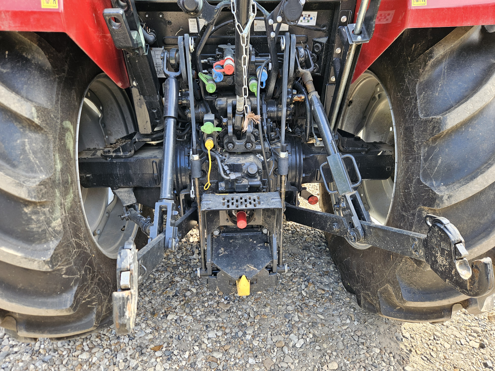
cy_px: 186
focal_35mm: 23
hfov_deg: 73.9
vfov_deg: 58.9
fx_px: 329
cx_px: 248
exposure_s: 1/180
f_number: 1.8
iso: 80
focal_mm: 5.4
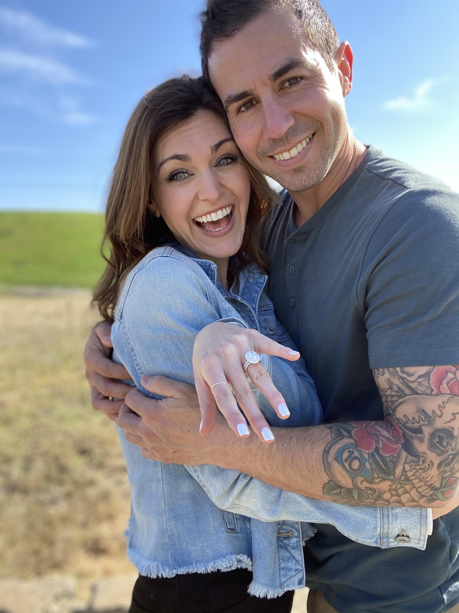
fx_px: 530
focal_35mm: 30
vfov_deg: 60.0
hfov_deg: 46.8
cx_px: 230
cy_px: 306
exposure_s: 1/169
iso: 25
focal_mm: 2.71
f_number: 2.2
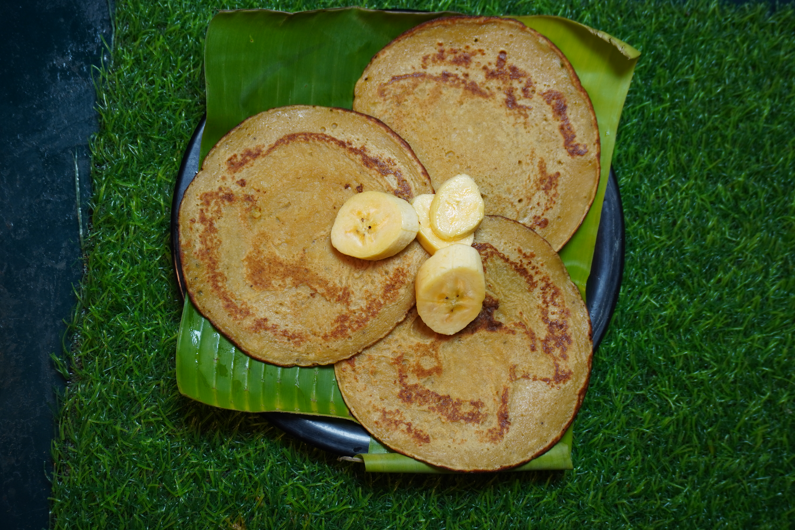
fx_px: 828
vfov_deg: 35.5
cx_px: 398
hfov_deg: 51.3
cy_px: 265
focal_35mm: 38
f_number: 4.5
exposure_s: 1/160
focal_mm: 25
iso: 200
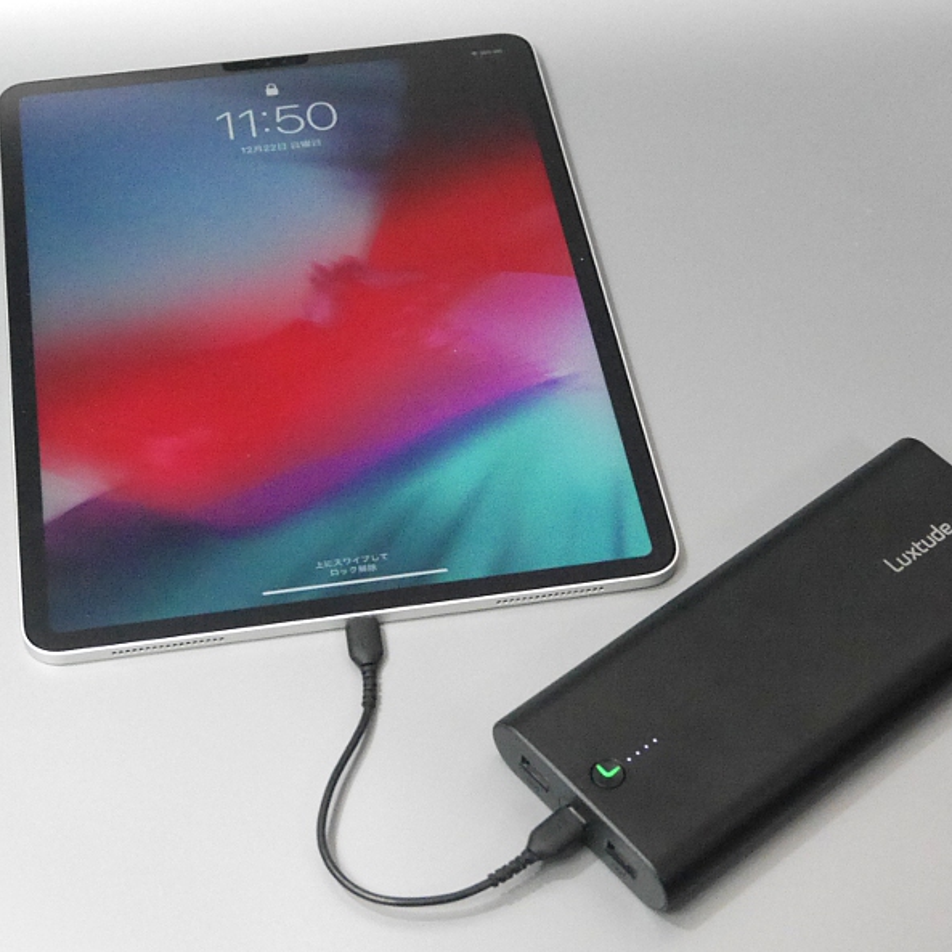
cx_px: 527
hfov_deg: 27.7
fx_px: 1929
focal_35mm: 62
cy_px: 472
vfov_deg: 27.7
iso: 3200
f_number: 5.1
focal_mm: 26
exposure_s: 1/100
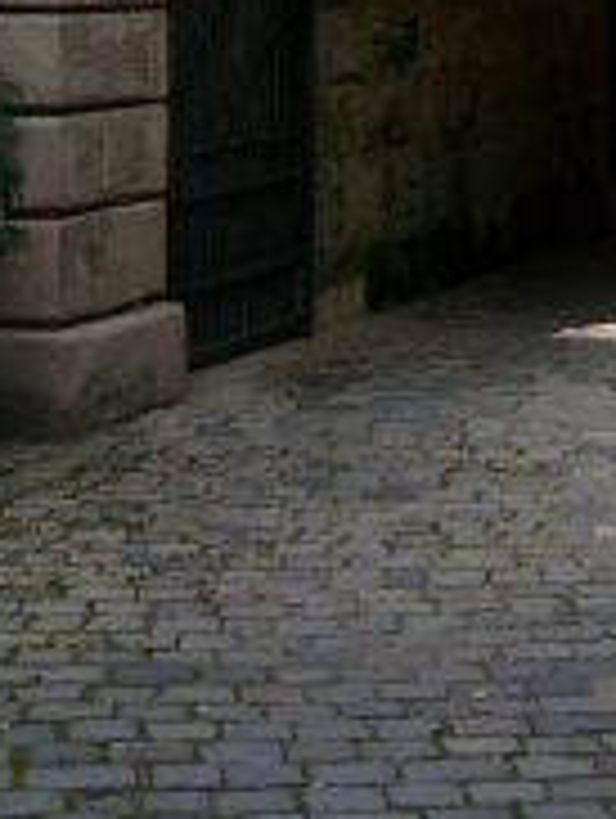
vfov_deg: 16.0
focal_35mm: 112
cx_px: 450
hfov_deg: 13.2
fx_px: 2651
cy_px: -436
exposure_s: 1/213
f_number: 4
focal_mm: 7.13
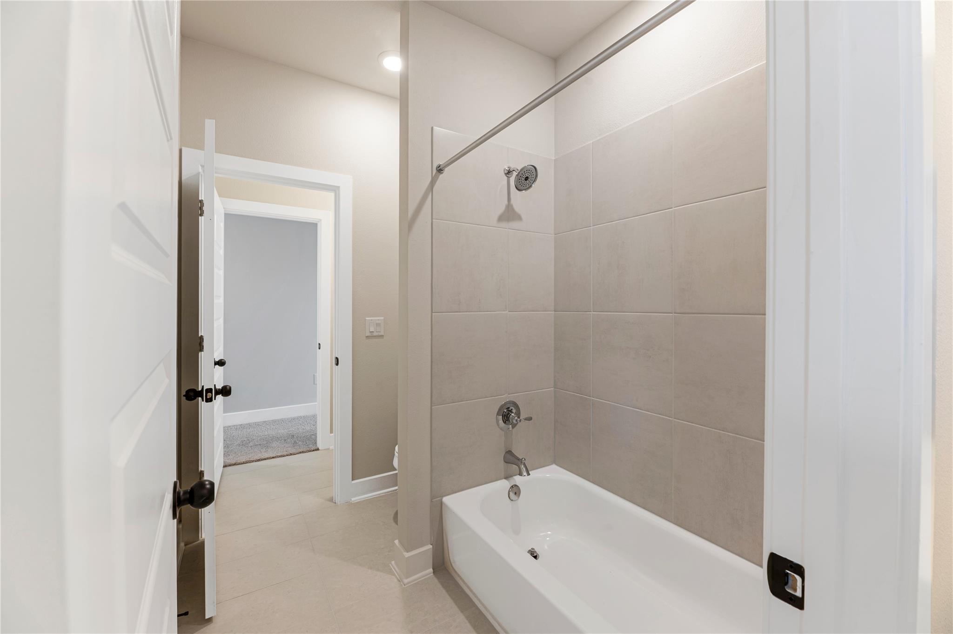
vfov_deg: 81.1
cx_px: 476
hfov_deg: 104.3
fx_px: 370
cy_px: 317
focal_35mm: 14
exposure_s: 1/25
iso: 100
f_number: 8
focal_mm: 14
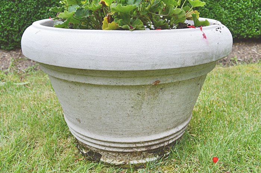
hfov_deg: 57.3
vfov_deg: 39.9
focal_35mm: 33
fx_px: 239
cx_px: 130
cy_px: 86
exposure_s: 1/125
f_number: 5.6
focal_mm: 22
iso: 200
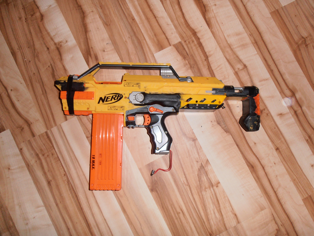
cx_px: 157
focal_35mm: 24
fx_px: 218
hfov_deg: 71.6
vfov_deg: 56.8
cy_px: 118
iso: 125
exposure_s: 1/30
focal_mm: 4.2
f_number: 3
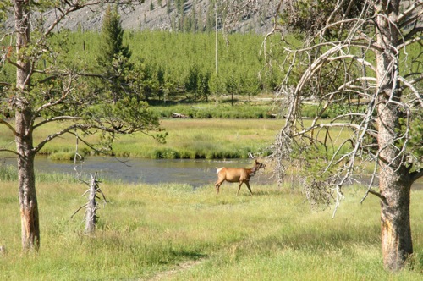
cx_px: 212
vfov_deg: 13.0
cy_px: 140
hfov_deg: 19.5
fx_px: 1232
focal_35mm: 105
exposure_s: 1/100
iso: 200
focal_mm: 70
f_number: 11
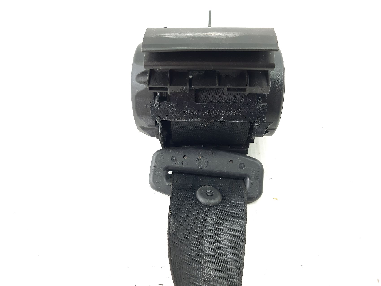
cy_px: 143
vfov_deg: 51.3
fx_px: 297
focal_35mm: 27
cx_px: 190
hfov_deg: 65.3
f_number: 1.7
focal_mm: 3.93
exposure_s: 1/50
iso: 125
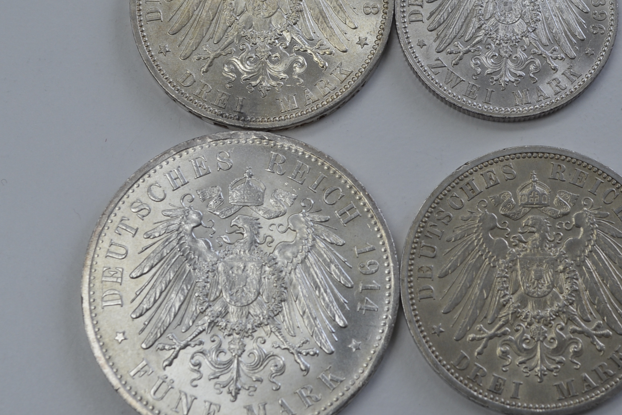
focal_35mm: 85
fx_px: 1468
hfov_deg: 23.9
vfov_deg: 16.1
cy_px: 170
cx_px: 375
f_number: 8
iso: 250
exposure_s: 1/60
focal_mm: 38
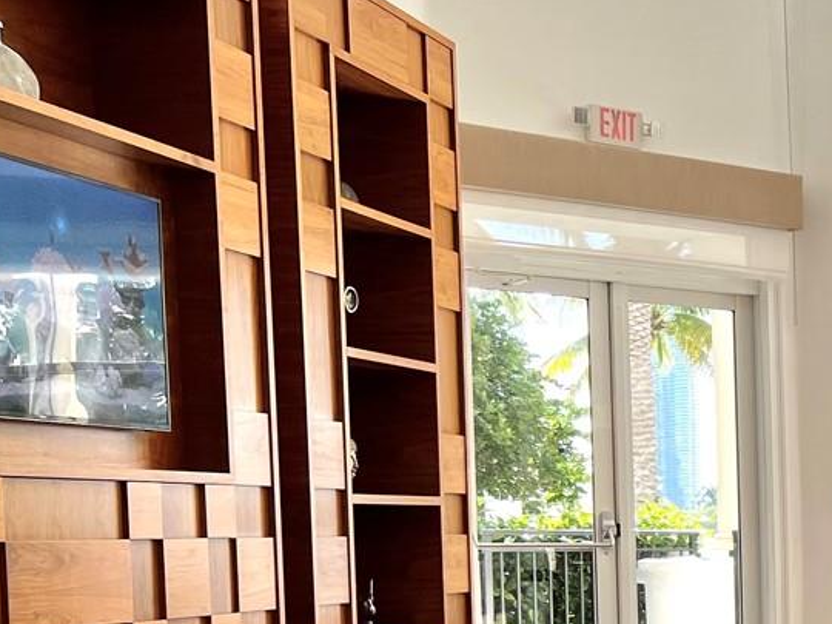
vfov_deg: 18.6
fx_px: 1851
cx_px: 1217
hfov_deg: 21.6
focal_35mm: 77
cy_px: 649
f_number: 1.5
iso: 50
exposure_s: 1/646
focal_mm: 5.7
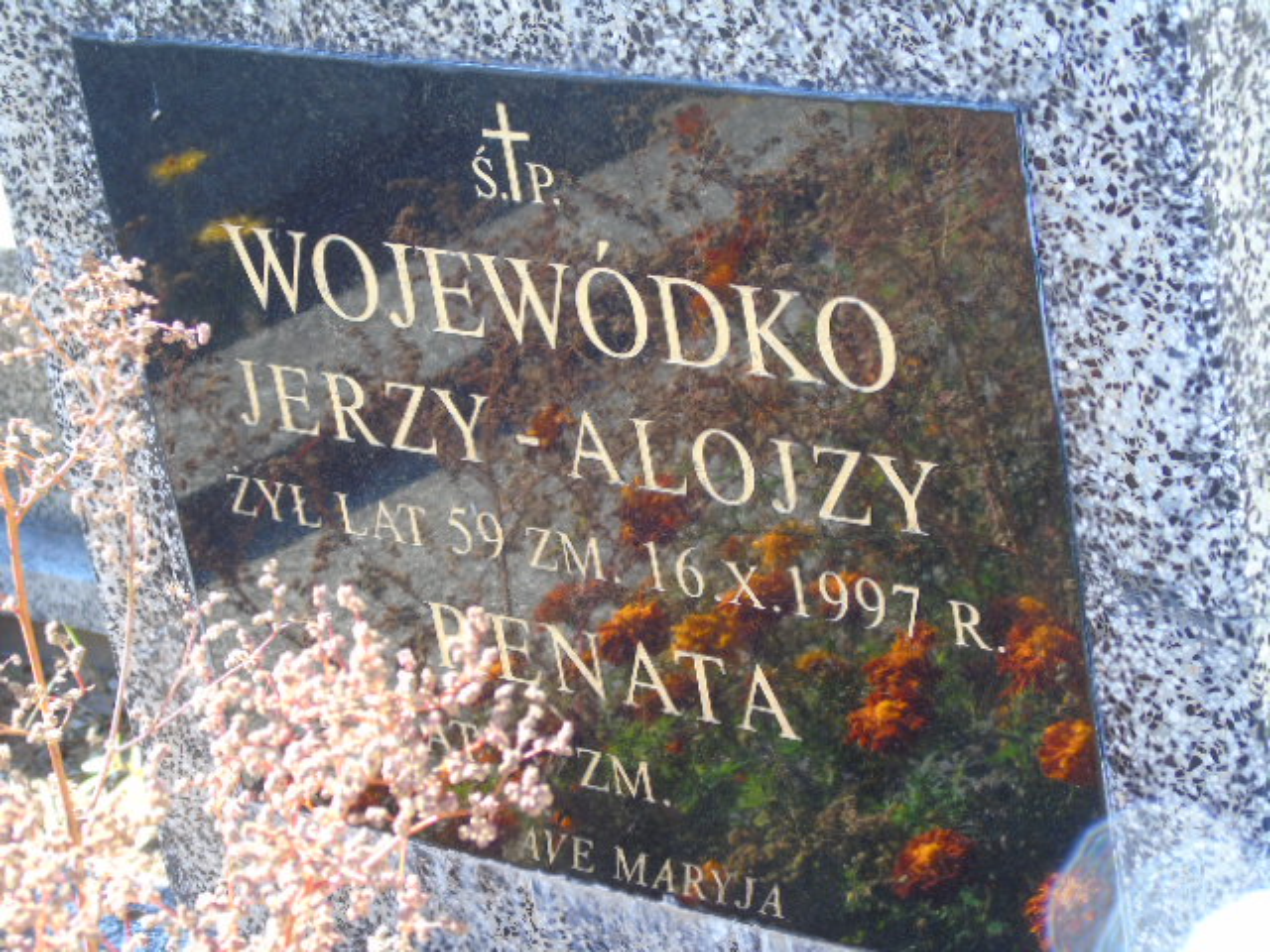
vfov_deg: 13.7
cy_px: 476
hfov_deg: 18.2
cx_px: 635
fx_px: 3962
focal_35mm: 108
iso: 80
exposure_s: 1/30
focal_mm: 19
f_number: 4.4
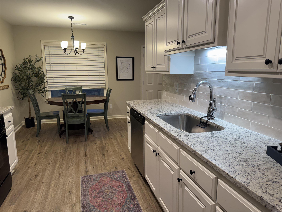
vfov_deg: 56.8
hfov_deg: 71.6
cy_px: 106
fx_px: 196
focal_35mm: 24
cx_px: 141
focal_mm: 6.76
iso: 125
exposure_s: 1/120
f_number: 1.78
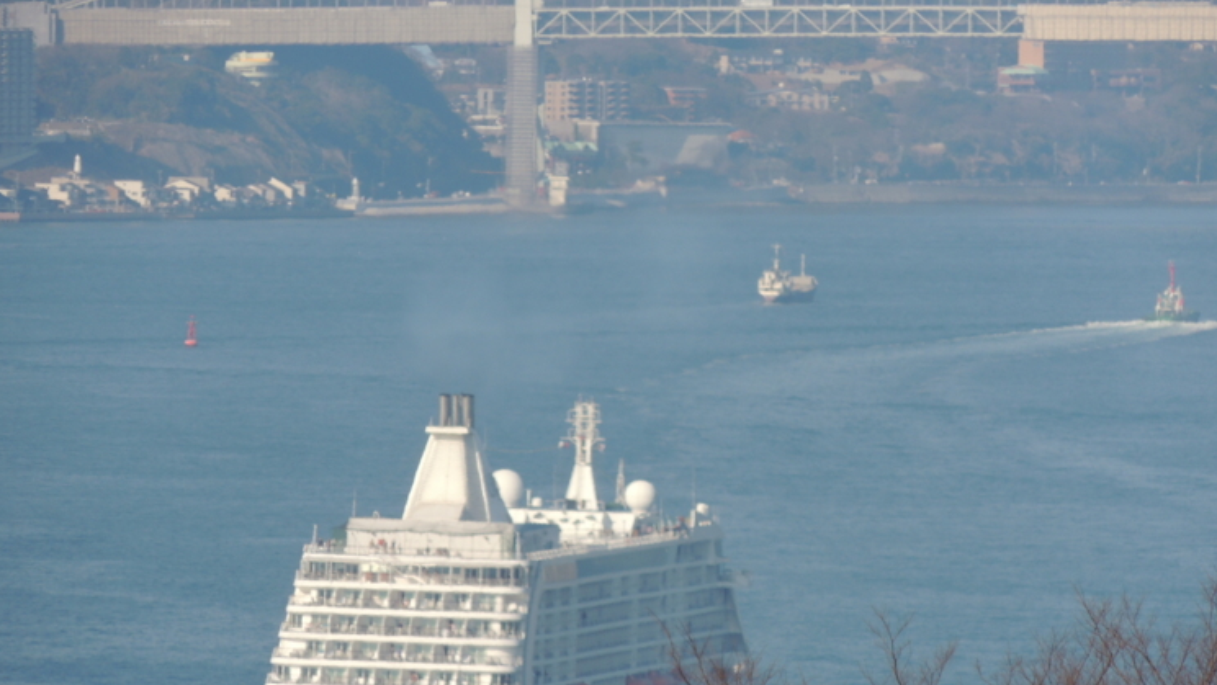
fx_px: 26469
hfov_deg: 2.6
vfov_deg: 1.5
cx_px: 641
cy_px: 437
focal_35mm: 820
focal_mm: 124.8
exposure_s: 1/640
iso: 100
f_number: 5
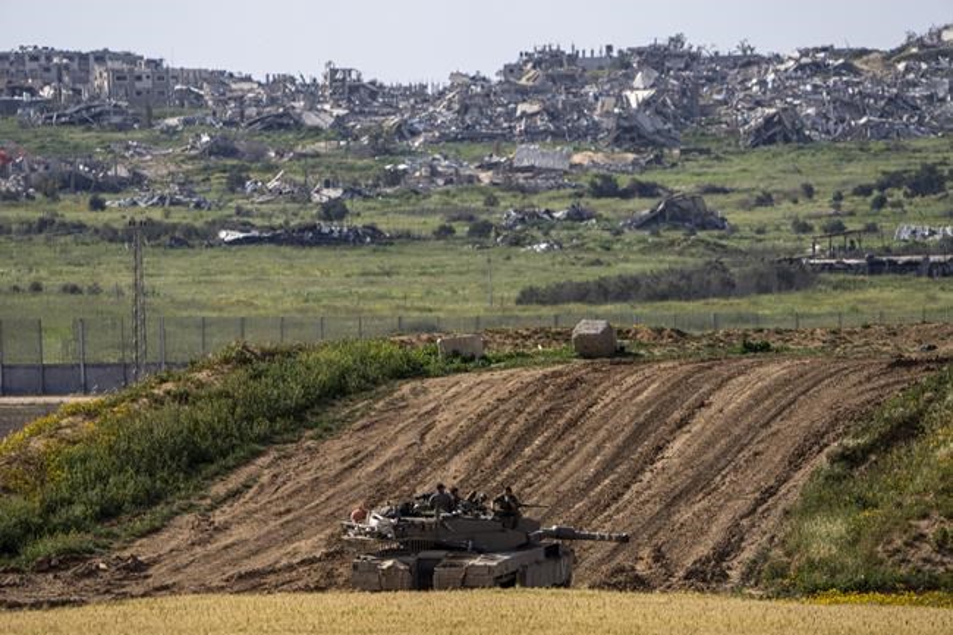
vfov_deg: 3.3
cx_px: 476
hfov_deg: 5.0
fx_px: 10877
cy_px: 318
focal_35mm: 411
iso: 50
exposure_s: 1/250
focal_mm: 411
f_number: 6.3
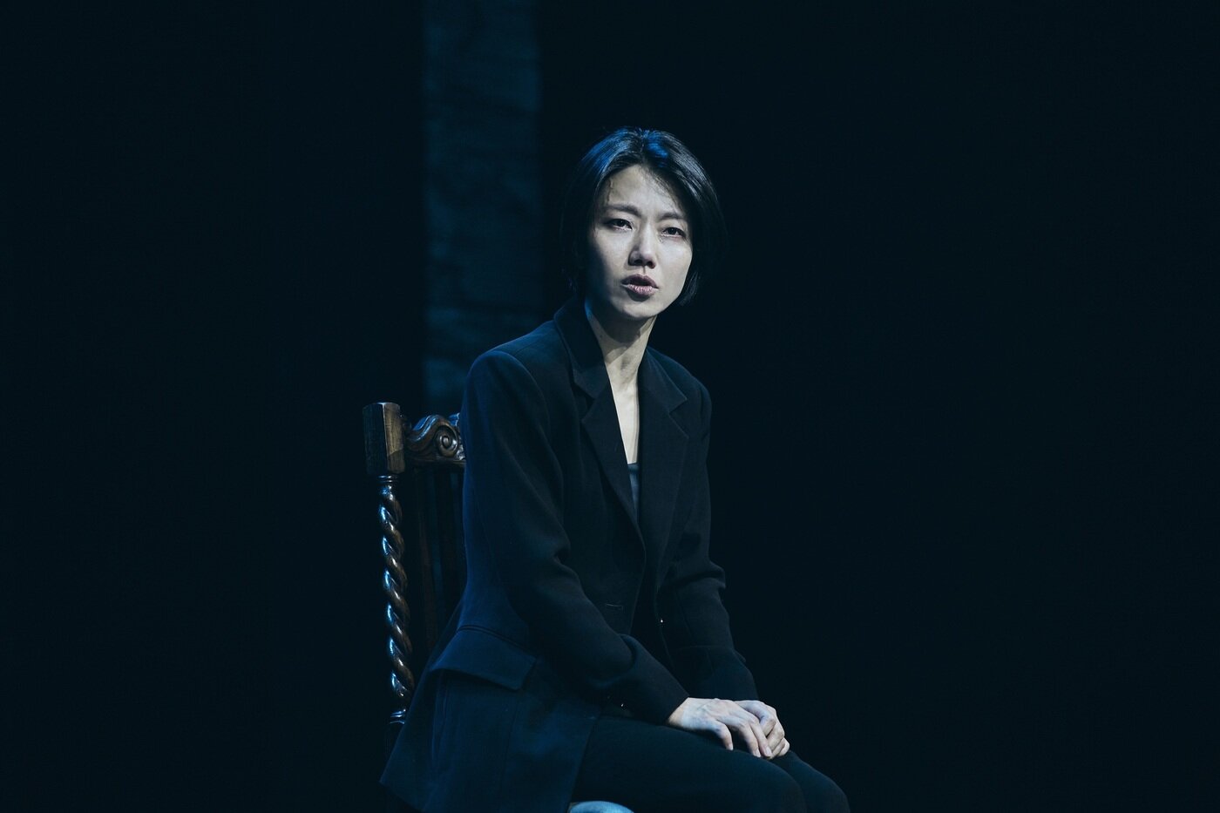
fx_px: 6777
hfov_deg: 10.3
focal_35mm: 200
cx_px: 610
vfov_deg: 6.9
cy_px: 406
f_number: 2.8
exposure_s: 1/320
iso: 2000
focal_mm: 200
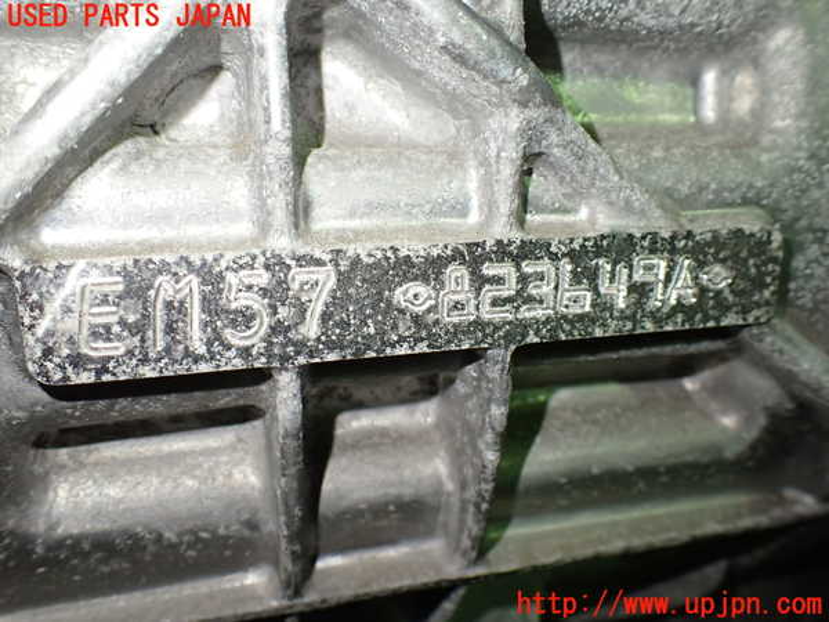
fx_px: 718
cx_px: 414
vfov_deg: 46.8
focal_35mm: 30
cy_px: 311
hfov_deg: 60.0
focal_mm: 5.4
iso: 400
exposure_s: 1/125
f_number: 2.3
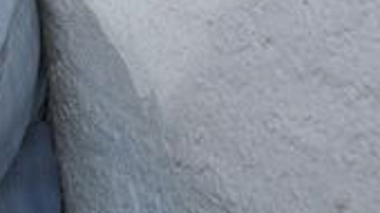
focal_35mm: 122
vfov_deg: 9.2
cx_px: -238
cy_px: -222
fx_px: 1227
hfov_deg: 15.8
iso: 200
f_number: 10
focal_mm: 22
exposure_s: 1/100
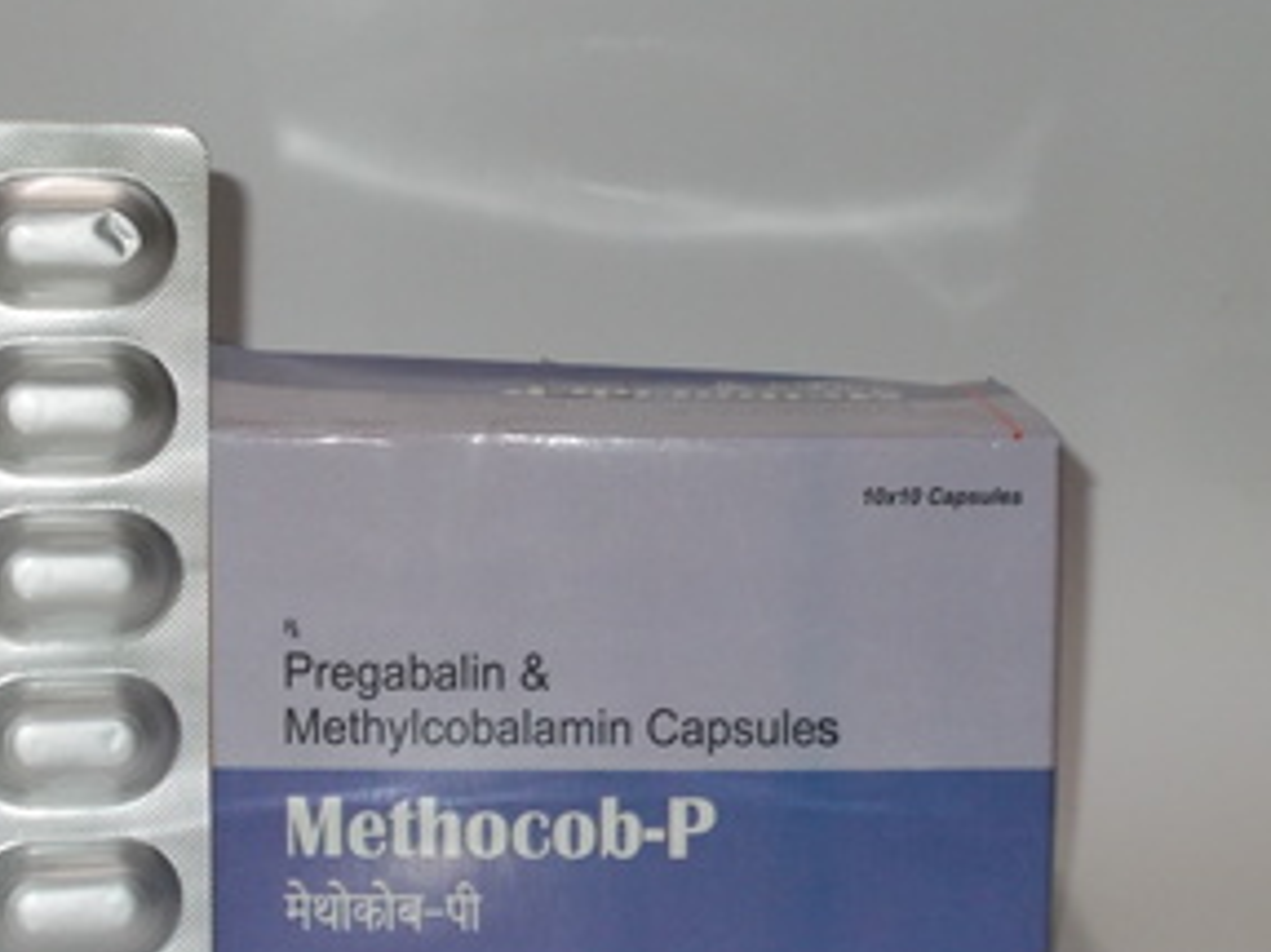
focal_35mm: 101
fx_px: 3707
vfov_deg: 14.6
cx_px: 430
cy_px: 432
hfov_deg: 19.4
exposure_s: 1/30
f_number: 4.9
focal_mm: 10.3
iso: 200
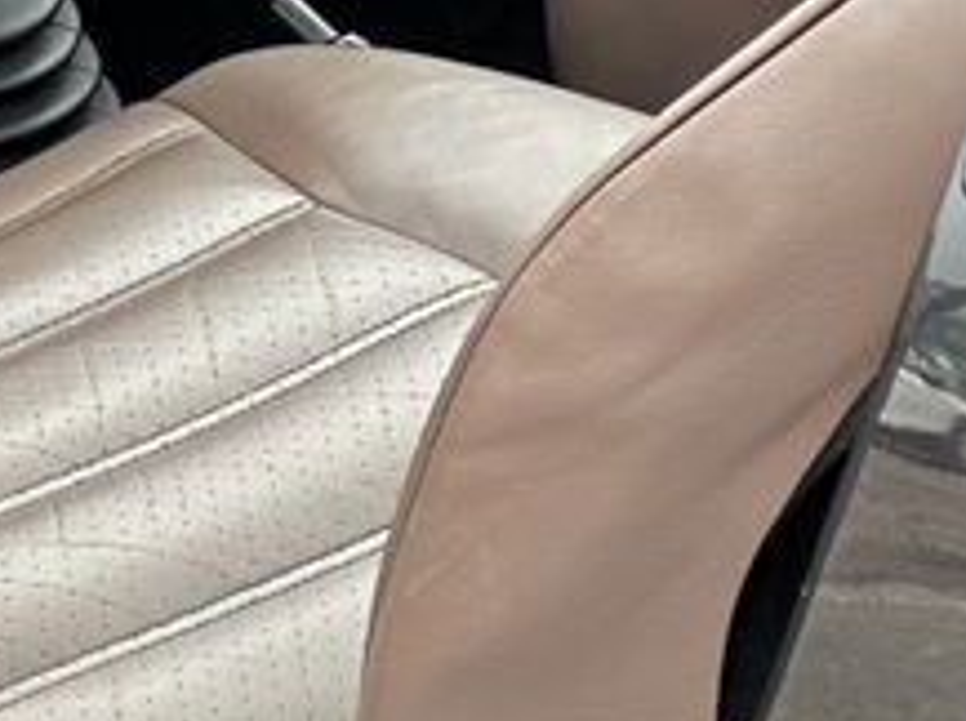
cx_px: -530
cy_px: -223
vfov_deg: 4.1
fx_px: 10141
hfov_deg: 5.4
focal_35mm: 364
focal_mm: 9
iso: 50
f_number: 2.8
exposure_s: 1/99
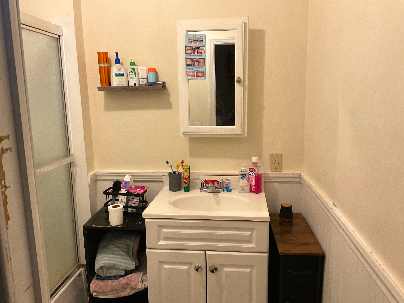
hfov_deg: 61.7
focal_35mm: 29
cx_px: 202
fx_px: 338
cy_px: 152
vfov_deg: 48.2
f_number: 1.8
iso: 125
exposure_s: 1/60
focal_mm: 3
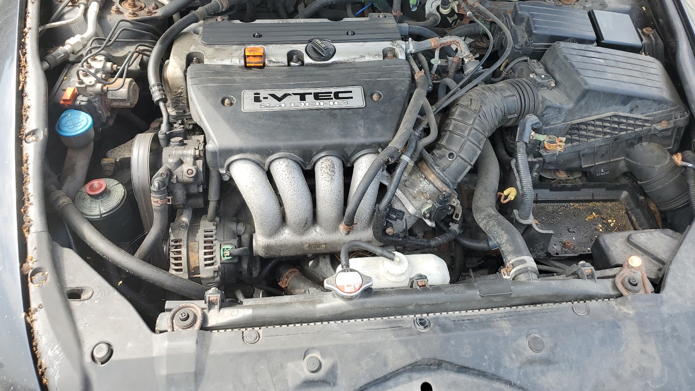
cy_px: 148
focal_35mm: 29
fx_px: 534
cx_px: 348
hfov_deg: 66.1
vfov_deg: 39.9
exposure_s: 1/417
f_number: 1.5
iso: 50
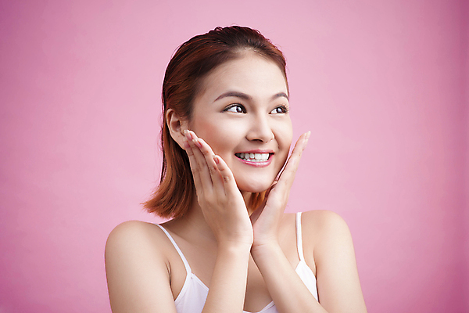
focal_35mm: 85
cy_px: 156
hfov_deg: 23.9
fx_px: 1107
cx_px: 234
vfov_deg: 16.1
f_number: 5.6
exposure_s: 1/160
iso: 100
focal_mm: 85
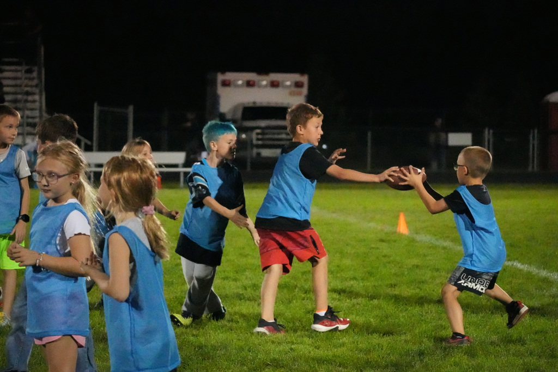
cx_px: 279
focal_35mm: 152
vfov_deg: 9.1
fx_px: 2348
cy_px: 186
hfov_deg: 13.6
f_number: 5
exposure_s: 1/800
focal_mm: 101
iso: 32000
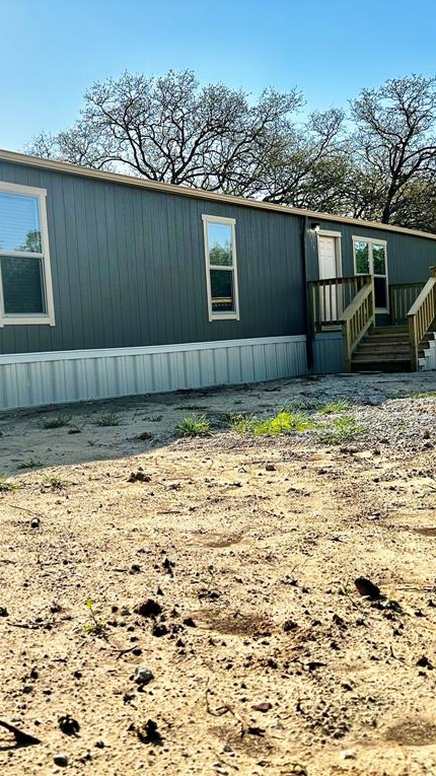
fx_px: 720
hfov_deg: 33.1
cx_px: 112
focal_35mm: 35
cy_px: 387
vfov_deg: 56.6
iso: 80
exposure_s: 1/2353
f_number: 1.78
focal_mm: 6.86
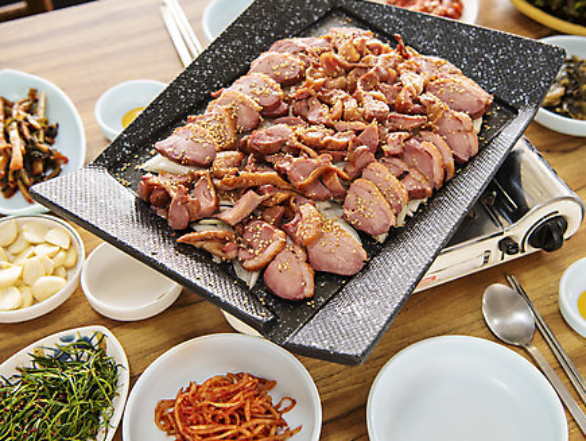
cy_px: 208
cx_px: 306
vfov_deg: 27.6
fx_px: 898
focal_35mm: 53
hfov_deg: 36.1
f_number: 4
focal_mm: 40
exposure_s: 1/125
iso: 400
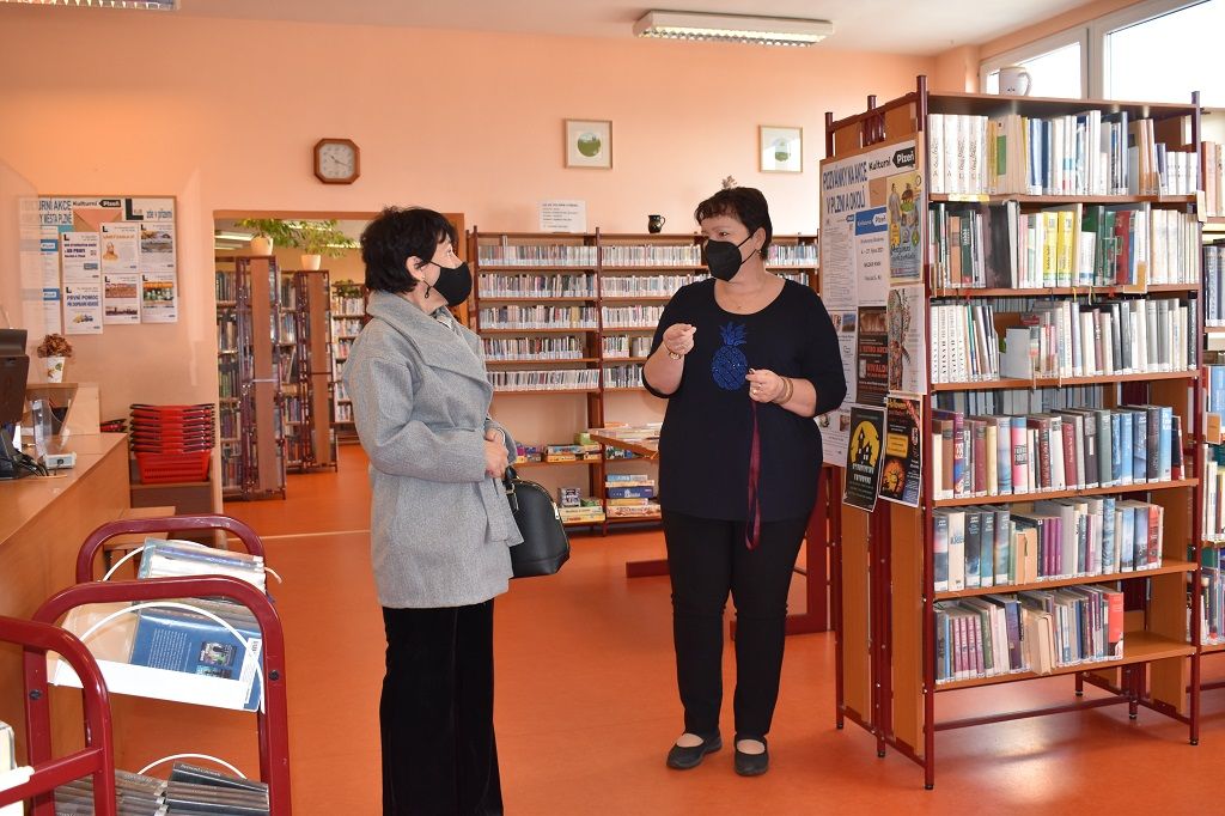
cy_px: 408
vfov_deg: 38.3
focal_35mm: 34
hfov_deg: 55.1
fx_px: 1174
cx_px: 612
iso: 800
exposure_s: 1/125
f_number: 5.6
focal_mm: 23
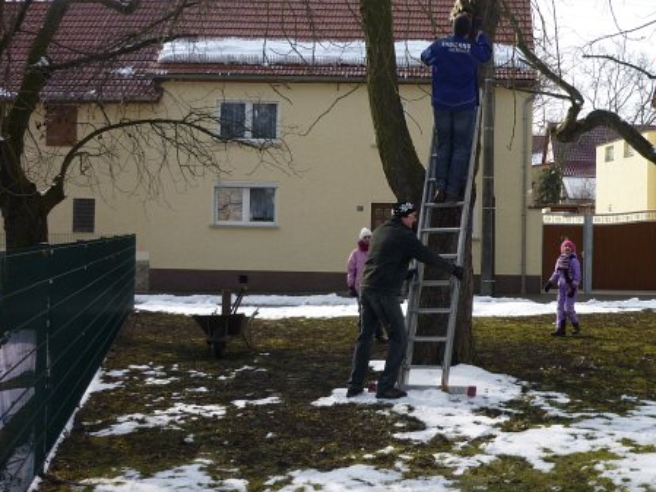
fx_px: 891
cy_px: 204
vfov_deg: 30.8
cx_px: 459
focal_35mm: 47
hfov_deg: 39.7
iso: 80
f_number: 2.8
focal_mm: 5.5
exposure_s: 1/800
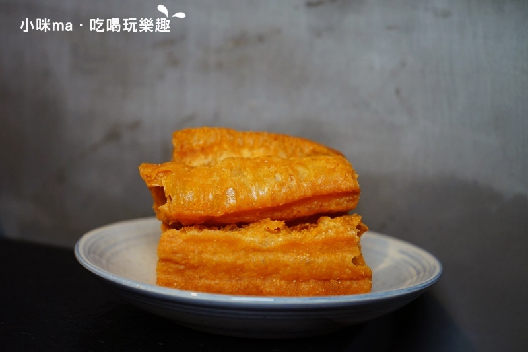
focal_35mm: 52
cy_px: 176
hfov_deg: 38.2
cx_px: 264
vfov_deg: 26.0
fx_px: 762
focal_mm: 52
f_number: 5
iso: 1250
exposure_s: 1/60
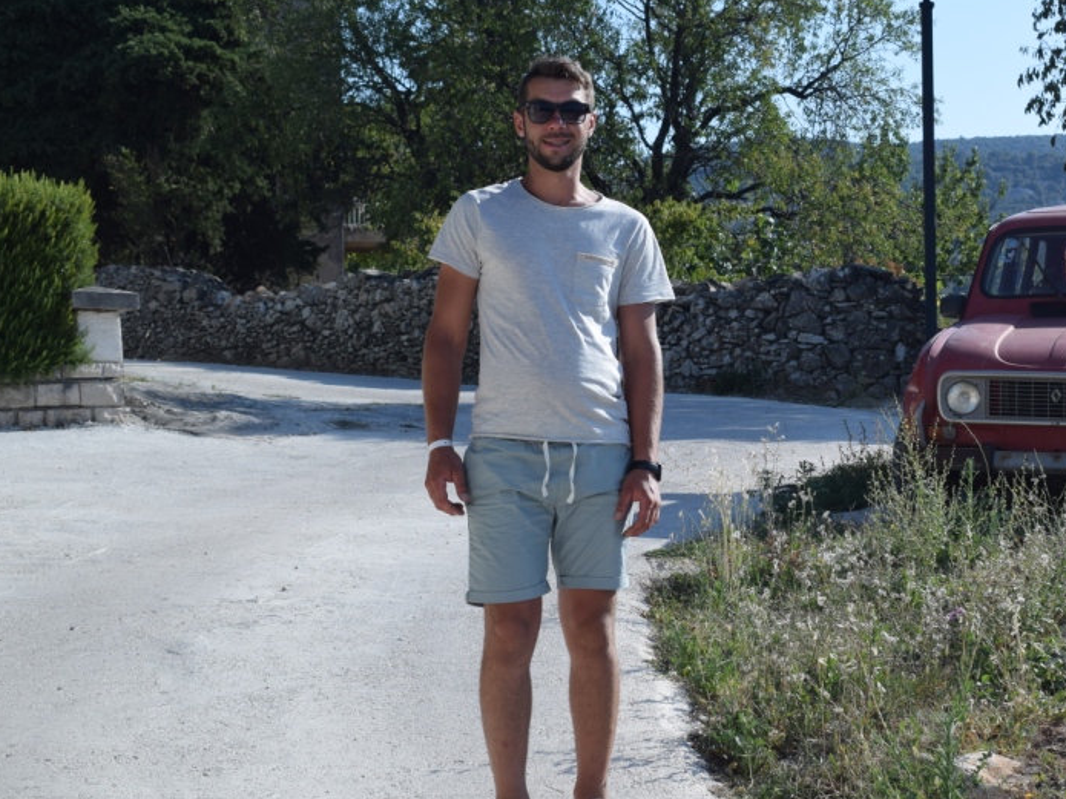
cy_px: 393
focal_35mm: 85
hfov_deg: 22.8
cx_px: 778
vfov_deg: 17.4
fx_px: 2617
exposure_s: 1/200
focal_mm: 40
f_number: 9
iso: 250
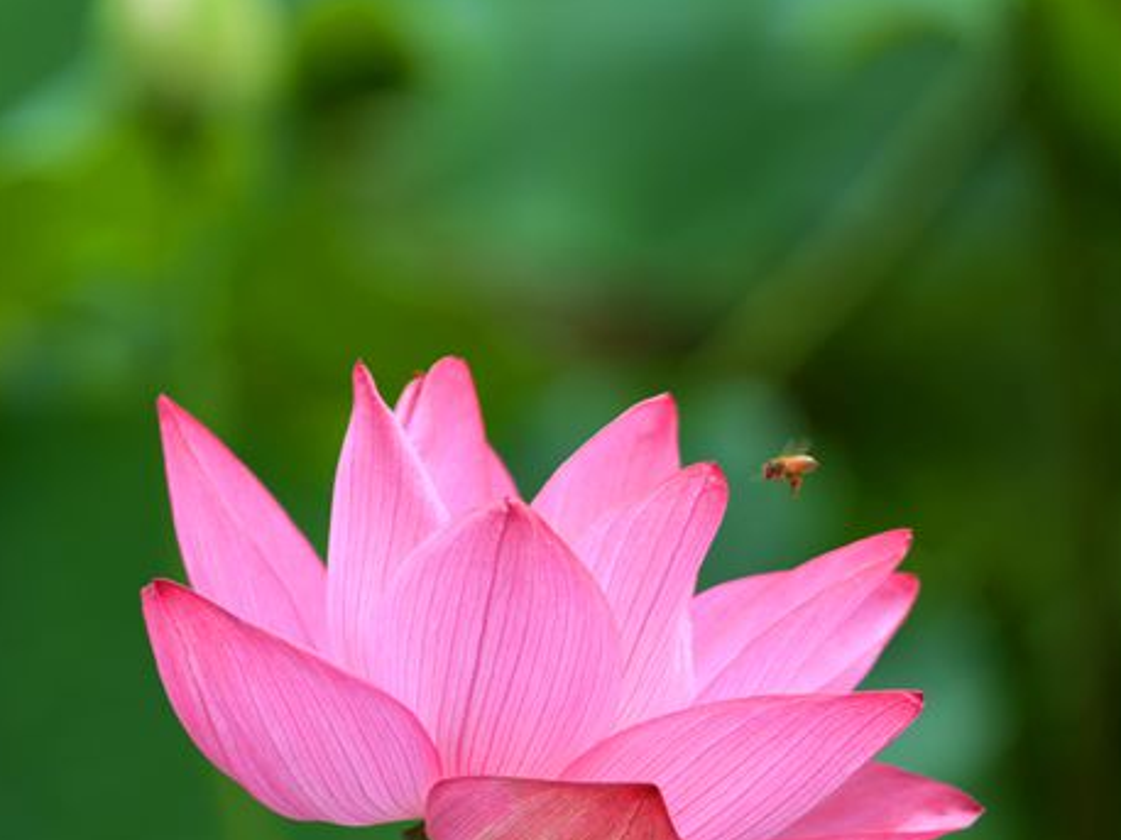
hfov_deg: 4.7
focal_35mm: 420
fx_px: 13594
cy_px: 731
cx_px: 619
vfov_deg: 3.5
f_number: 4
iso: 100
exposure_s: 1/250
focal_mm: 200
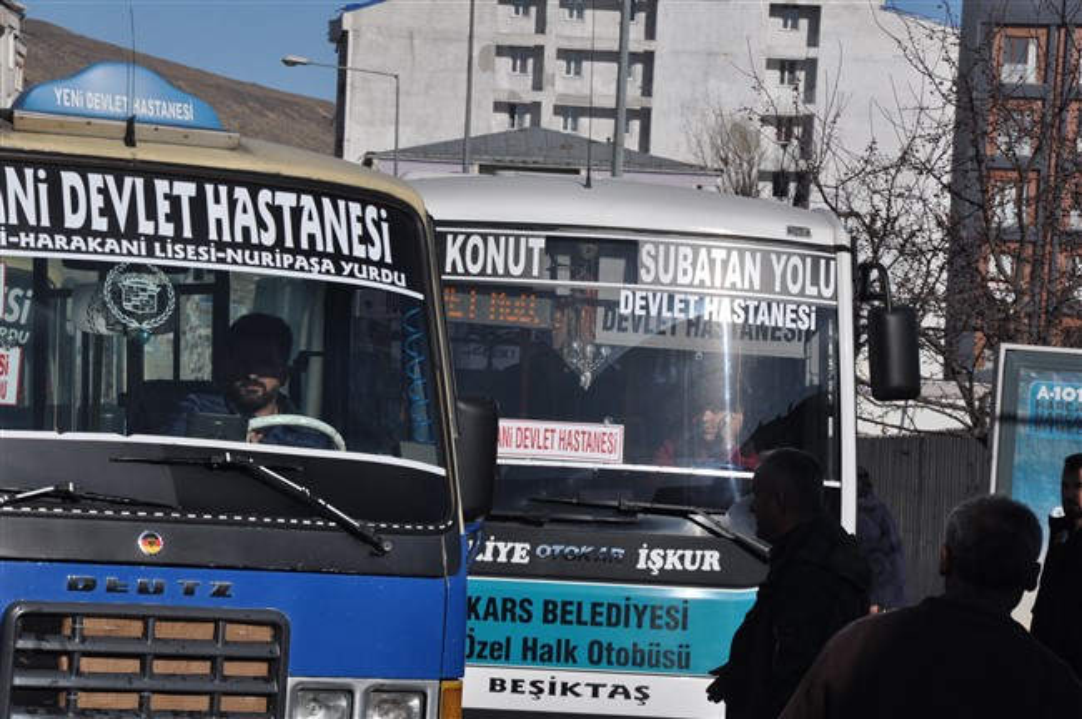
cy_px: 360
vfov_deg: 8.7
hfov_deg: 13.1
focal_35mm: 158
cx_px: 541
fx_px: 4729
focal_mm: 105
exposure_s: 1/2000
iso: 500
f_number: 11
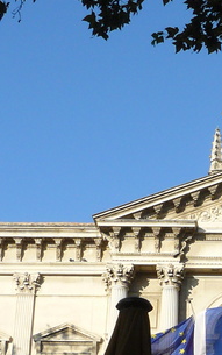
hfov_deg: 10.7
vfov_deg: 17.4
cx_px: 270
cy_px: 194
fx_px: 1160
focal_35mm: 120
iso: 100
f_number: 5.6
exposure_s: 1/320
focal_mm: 6
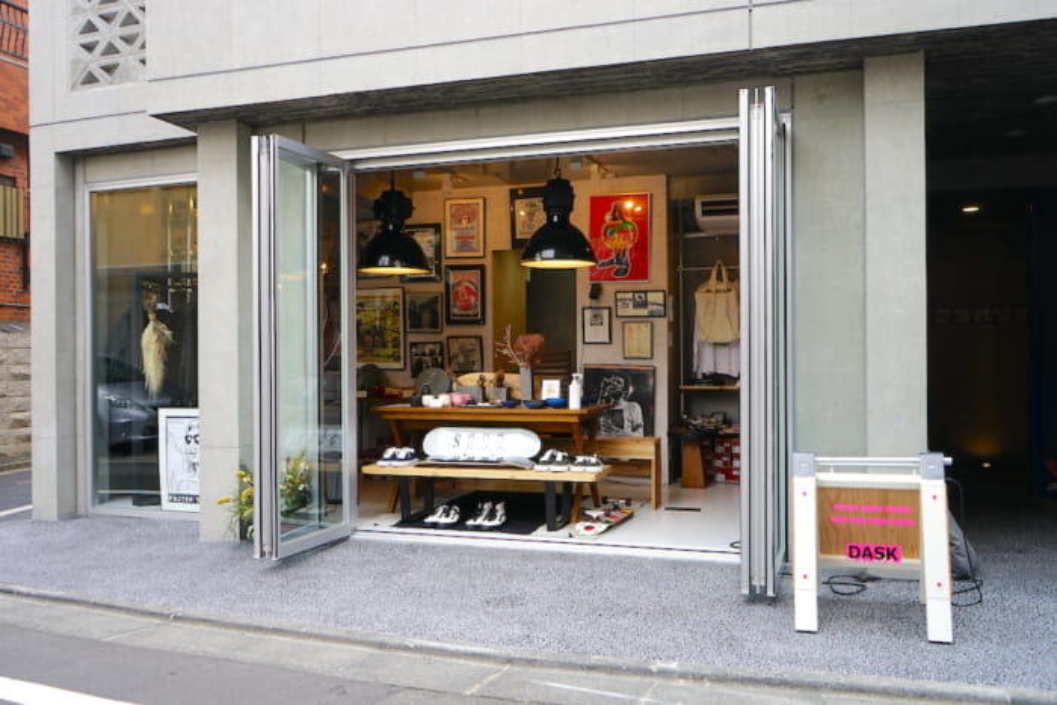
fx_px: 852
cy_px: 352
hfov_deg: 63.6
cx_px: 528
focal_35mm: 29
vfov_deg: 45.0
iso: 250
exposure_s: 1/400
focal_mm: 29
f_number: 3.5
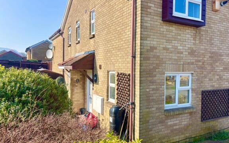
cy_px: 70
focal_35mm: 28
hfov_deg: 66.5
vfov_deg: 44.6
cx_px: 116
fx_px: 175
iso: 50
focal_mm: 5.96
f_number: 1.6
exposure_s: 1/2062
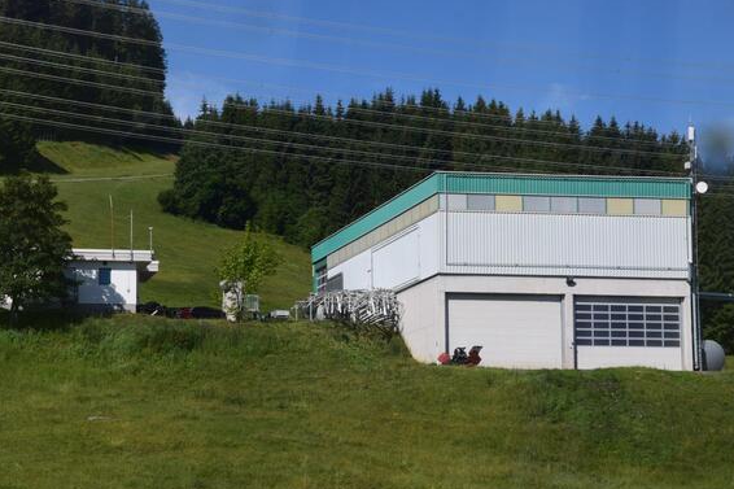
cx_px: 392
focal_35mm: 112
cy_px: 252
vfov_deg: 12.2
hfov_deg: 18.3
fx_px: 2283
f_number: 10
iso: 400
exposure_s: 1/320
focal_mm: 66
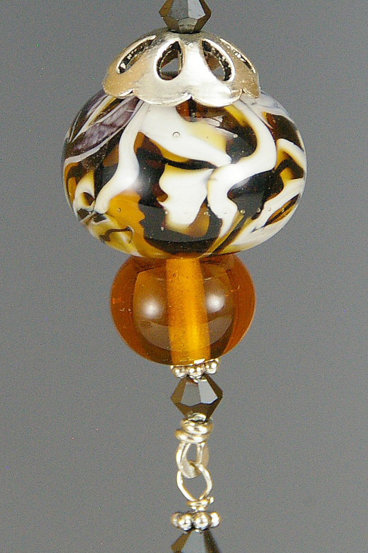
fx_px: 4156
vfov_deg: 7.6
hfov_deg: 5.1
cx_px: 182
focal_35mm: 271
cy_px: 295
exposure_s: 1/90
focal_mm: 148
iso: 1600
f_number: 16
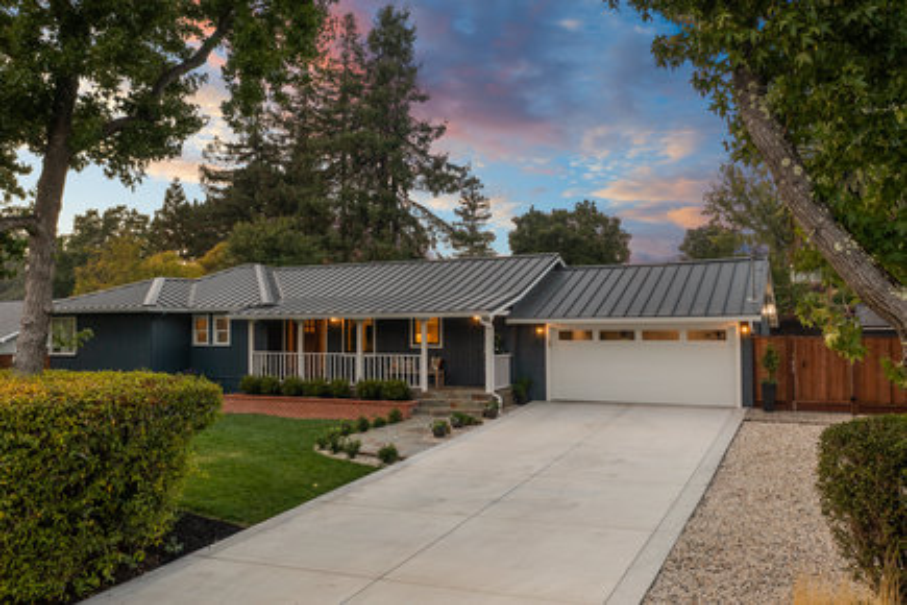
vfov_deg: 46.4
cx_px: 454
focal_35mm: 28
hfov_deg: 65.5
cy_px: 302
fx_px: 705
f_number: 4
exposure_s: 1/80
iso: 100
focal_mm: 10.26
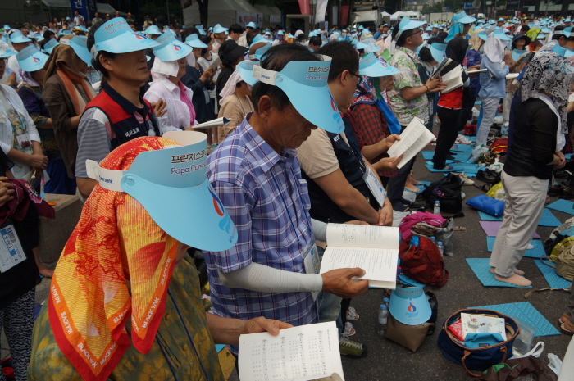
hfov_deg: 67.4
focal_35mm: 27
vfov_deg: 47.8
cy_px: 190
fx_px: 430
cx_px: 287
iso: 100
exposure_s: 1/250
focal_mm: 18
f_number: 8
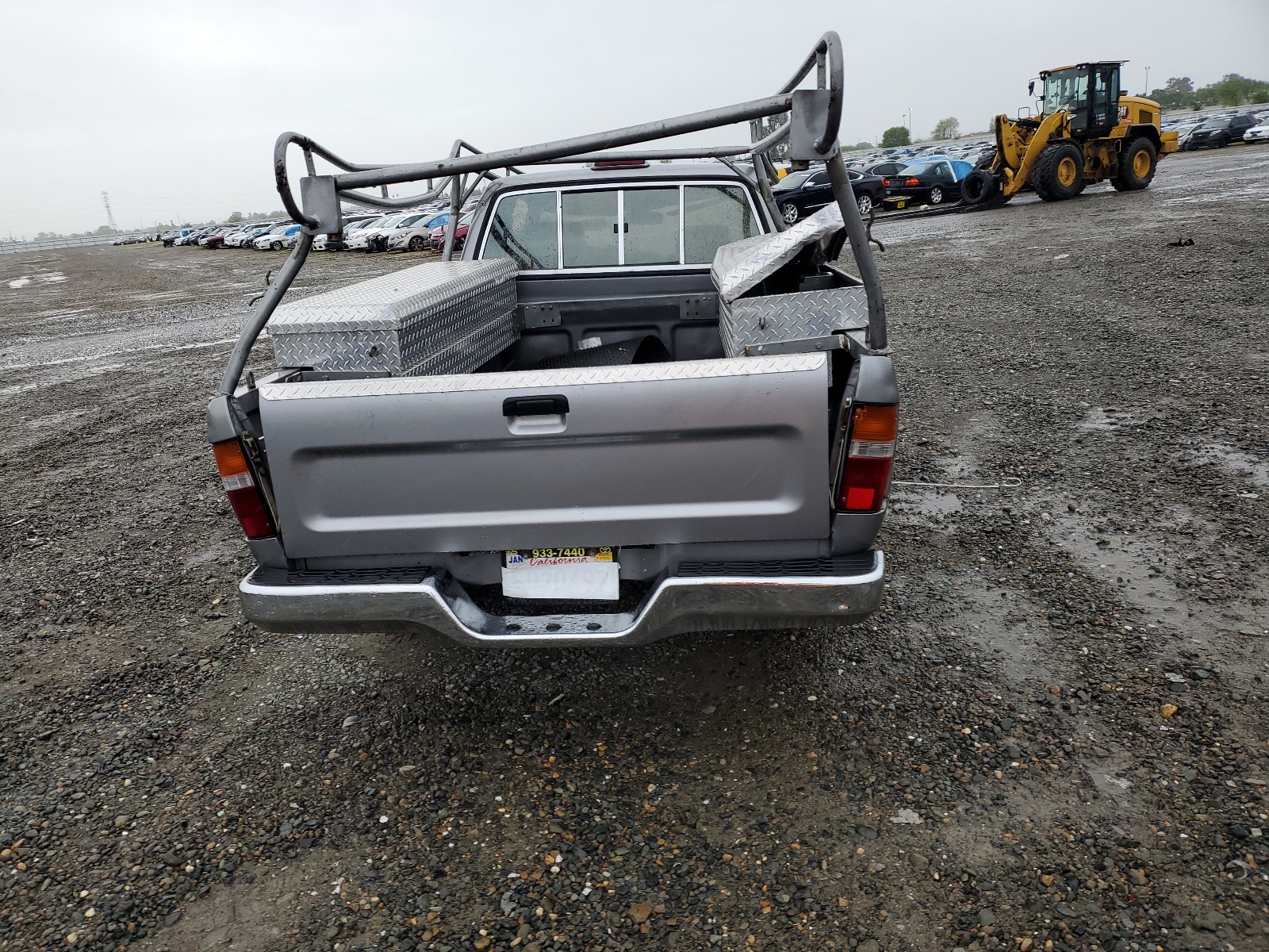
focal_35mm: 26
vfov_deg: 53.1
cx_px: 634
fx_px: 953
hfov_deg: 67.3
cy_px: 476
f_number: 1.5
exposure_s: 1/263
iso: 50
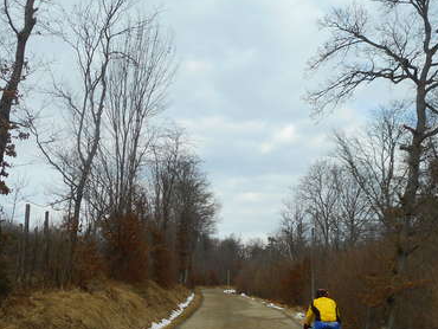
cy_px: 243
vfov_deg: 30.4
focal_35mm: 47
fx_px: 595
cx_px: 181
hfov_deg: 40.3
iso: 80
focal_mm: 5.2
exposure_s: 1/640
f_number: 4
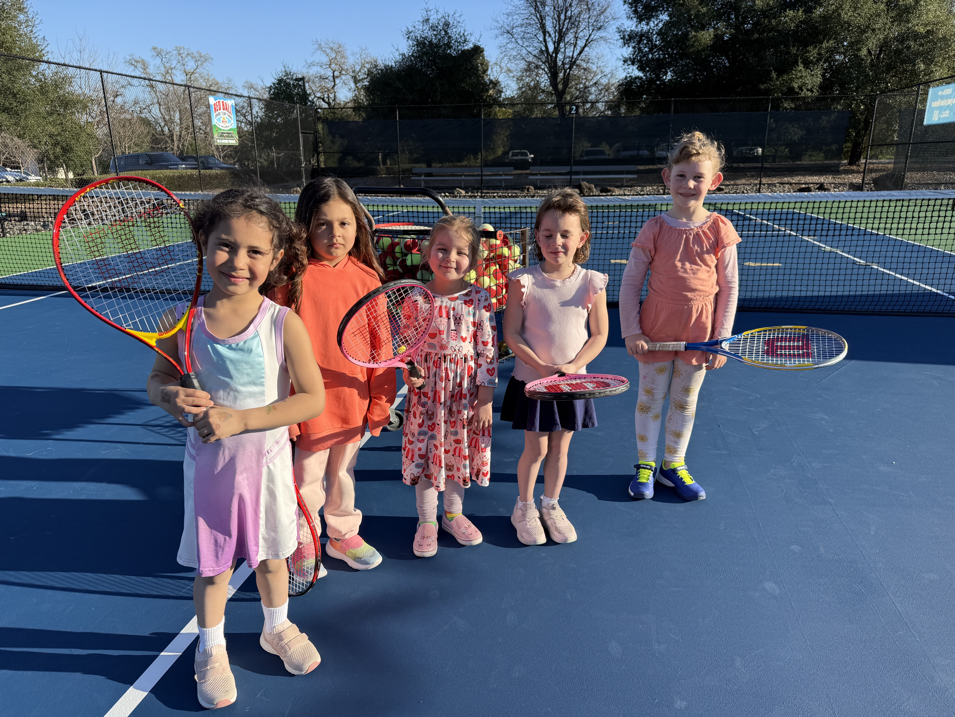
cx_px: 478
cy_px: 358
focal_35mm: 24
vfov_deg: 56.8
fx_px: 662
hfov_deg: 71.6
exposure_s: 1/2370
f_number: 1.78
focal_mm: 6.76
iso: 80
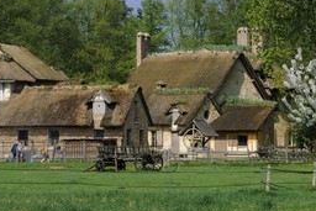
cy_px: 74
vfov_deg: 7.0
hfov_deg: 10.4
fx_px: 1730
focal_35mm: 197
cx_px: 162
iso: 100
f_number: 9
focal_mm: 120
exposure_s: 1/160
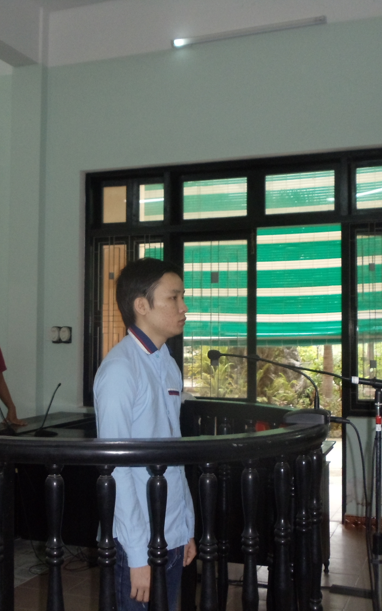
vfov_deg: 32.5
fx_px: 1050
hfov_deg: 20.6
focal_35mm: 63
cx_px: 136
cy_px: 309
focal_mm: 6
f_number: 3.5
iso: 400
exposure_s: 1/30
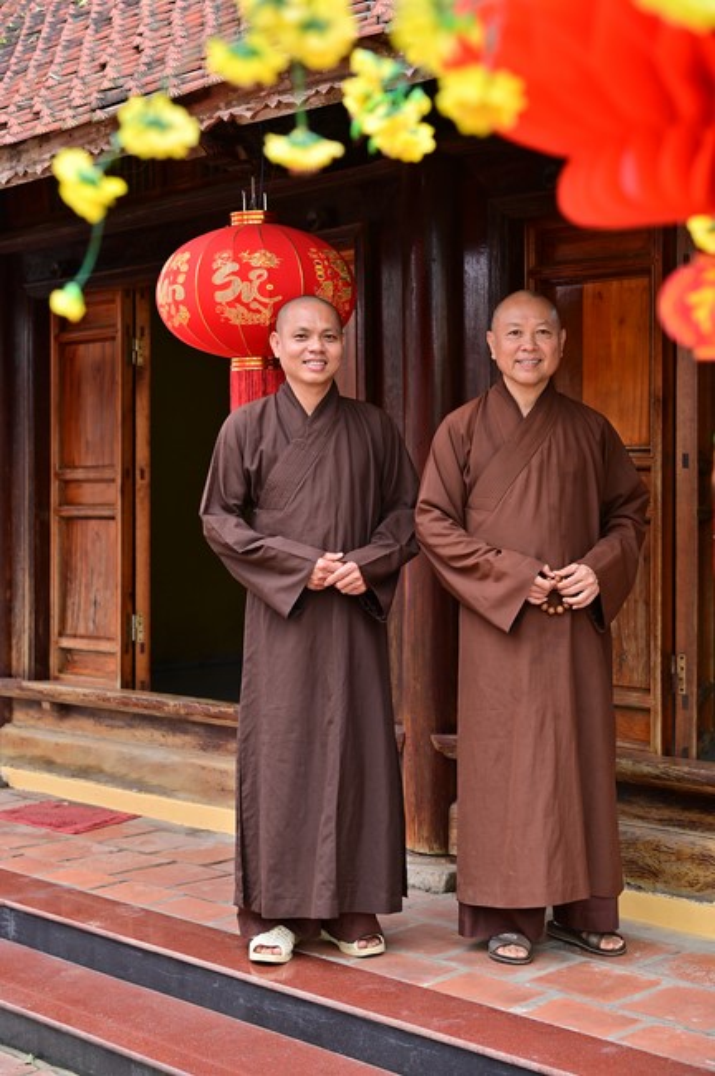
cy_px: 538
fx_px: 1552
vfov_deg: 38.2
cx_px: 358
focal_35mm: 52
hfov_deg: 25.9
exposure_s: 1/80
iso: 100
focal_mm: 52
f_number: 5
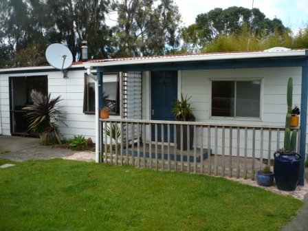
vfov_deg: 40.7
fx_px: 311
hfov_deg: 52.6
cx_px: 154
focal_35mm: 35
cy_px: 116
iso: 100
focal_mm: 5.8
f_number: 2.8
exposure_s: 1/320
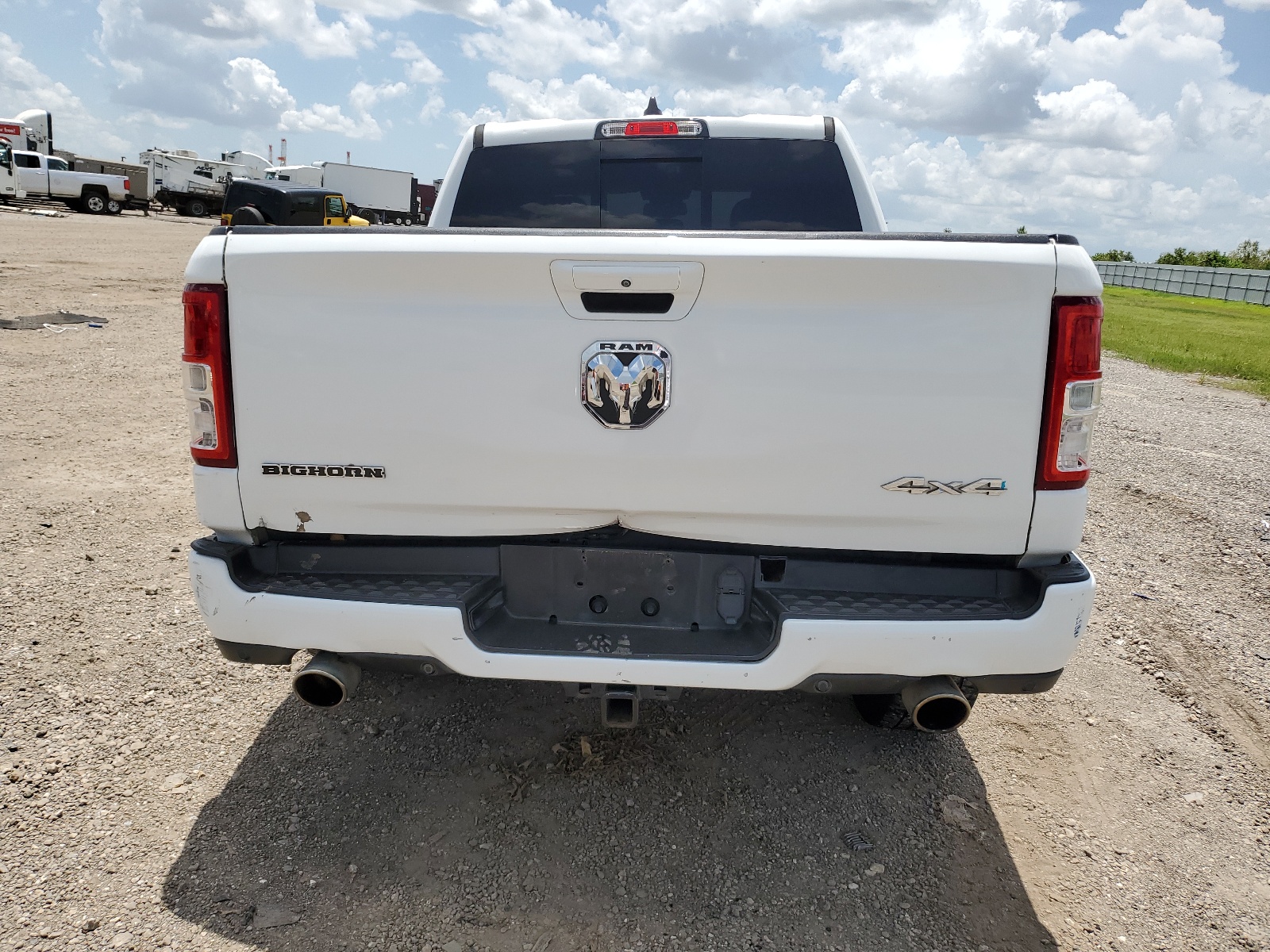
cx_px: 635
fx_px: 954
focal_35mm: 26
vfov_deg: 53.1
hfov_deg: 67.3
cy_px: 476
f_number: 1.5
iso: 50
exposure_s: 1/5000
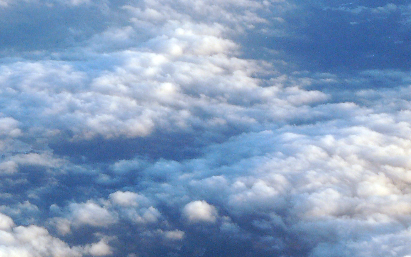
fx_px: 2948
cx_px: 72
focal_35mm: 263
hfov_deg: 8.0
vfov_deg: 5.0
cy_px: 241
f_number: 10
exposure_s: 1/200
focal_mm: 75
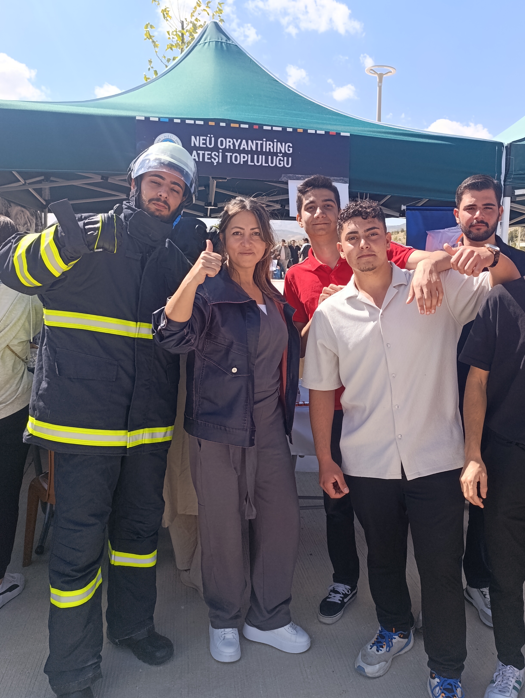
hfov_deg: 48.1
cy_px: 321
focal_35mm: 29
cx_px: 312
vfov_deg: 61.5
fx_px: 585
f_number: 1.6
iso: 50
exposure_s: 1/389
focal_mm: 6.14
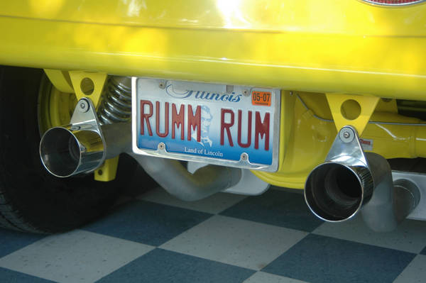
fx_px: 798
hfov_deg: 29.9
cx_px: 213
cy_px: 142
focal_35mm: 68
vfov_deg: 20.1
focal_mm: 45
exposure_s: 1/160
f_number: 4.5
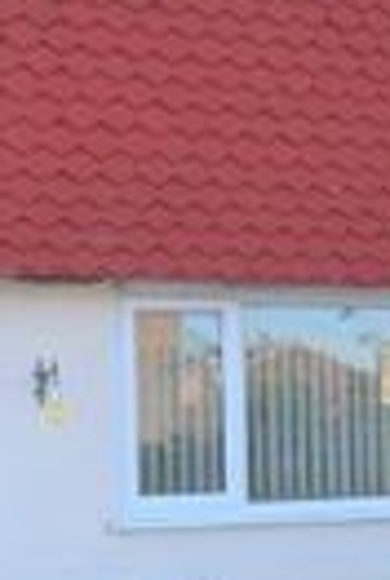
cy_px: 405
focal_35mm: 80
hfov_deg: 17.1
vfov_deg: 25.1
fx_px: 1293
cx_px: 230
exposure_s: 1/125
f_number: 5.6
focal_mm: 10
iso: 125
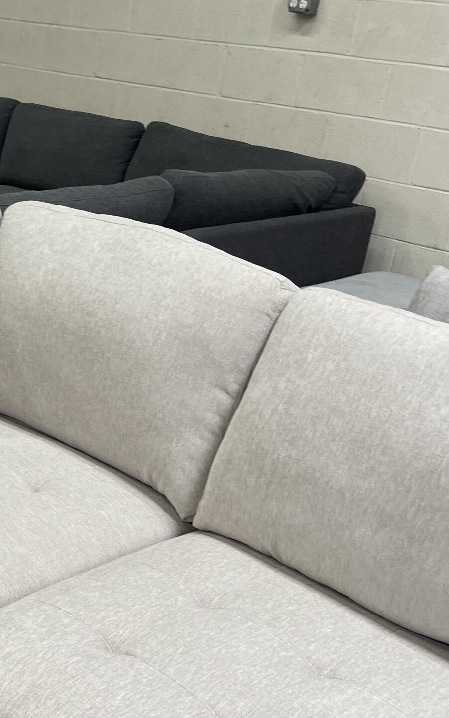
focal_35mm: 47
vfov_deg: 41.9
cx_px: -12
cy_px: 498
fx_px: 920
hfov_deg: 25.9
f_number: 1.6
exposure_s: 1/120
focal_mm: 5.1
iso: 100
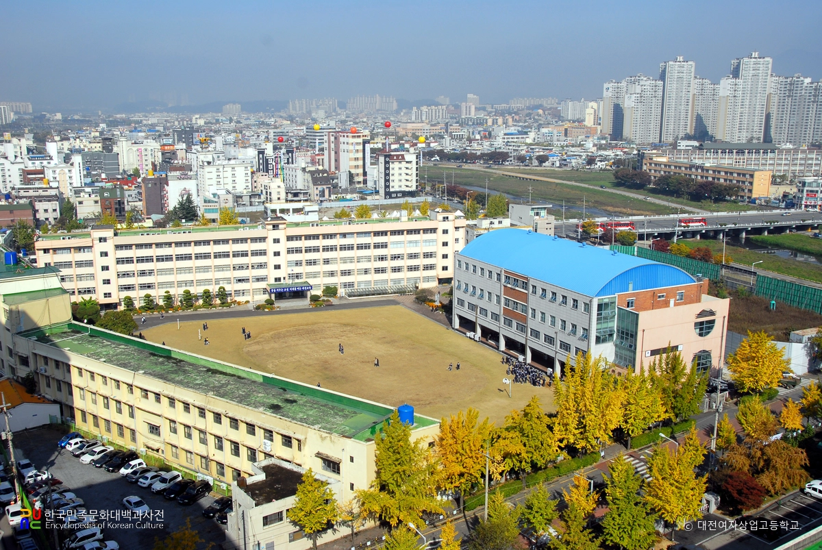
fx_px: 754
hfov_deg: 57.2
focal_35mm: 33
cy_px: 275
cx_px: 411
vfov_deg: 40.1
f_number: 8
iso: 100
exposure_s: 1/400
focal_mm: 22
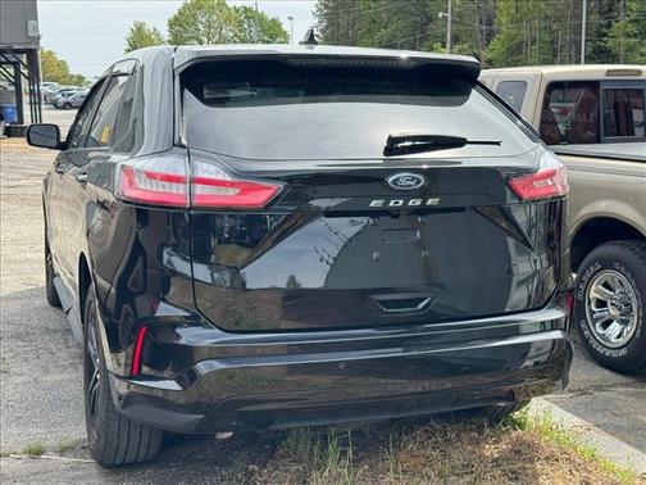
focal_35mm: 48
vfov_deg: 30.3
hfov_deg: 39.7
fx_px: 896
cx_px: 323
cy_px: 242
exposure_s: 1/1395
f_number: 1.78
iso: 64
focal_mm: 6.76
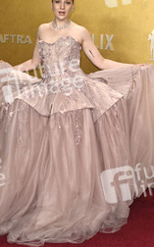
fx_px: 458
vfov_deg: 30.2
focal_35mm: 68
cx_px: 62
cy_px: 131
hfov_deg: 19.1
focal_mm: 42
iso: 2500
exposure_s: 1/320
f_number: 6.3
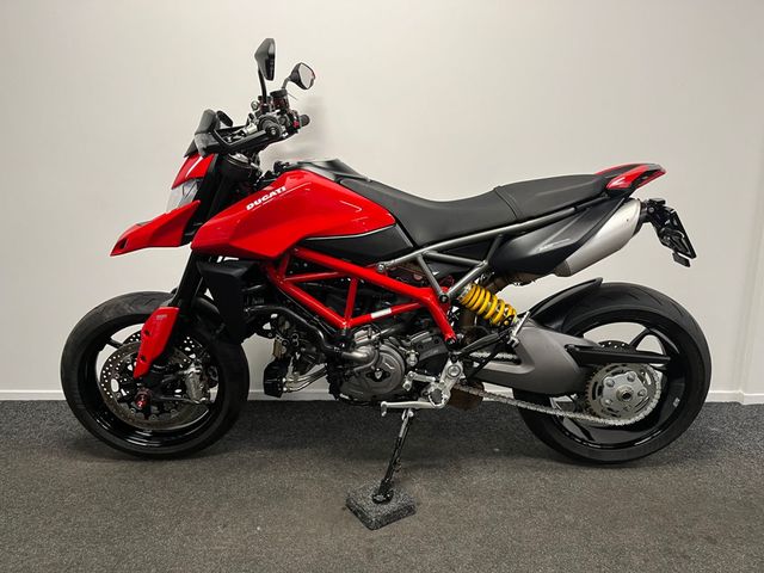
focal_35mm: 26
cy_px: 286
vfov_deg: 53.1
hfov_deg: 67.3
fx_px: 574
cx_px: 382
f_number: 1.6
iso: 100
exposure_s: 1/50
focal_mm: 5.1
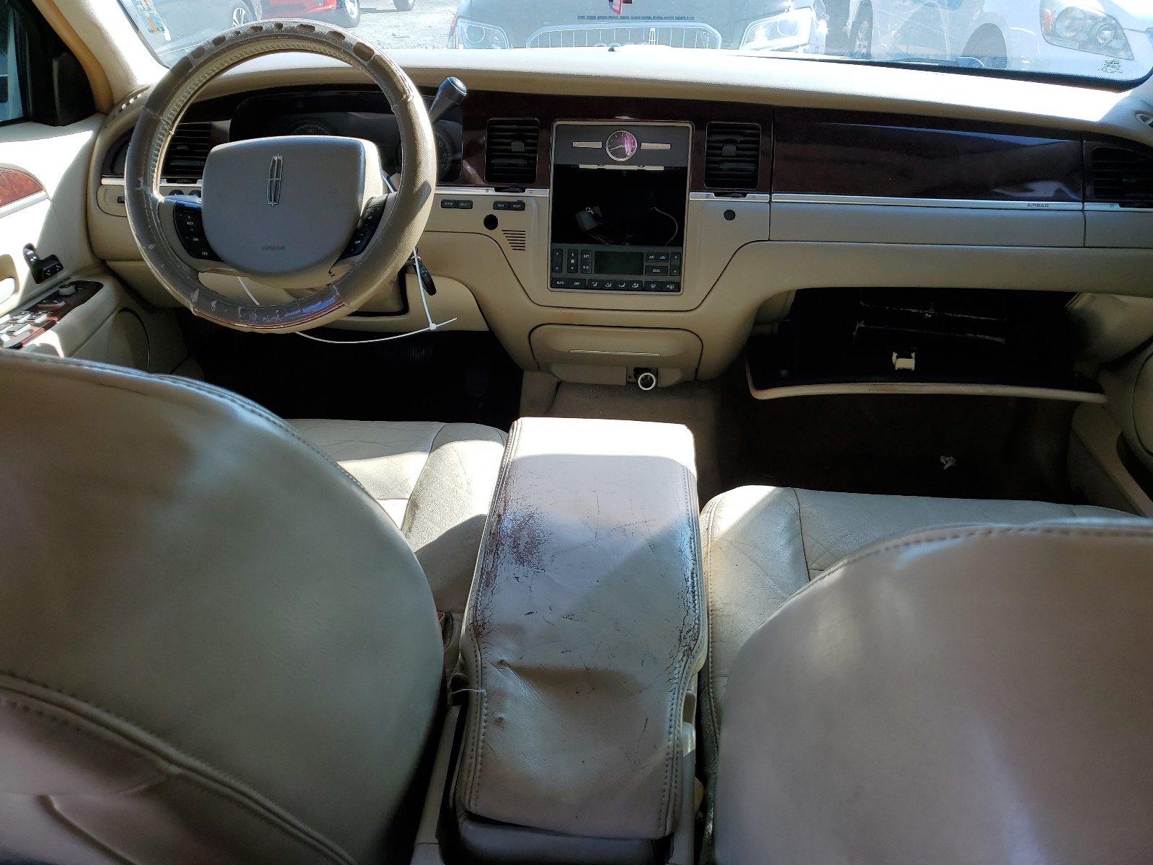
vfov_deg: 53.1
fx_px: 866
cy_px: 432
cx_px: 576
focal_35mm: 26
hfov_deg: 67.3
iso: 50
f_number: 1.5
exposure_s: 1/323
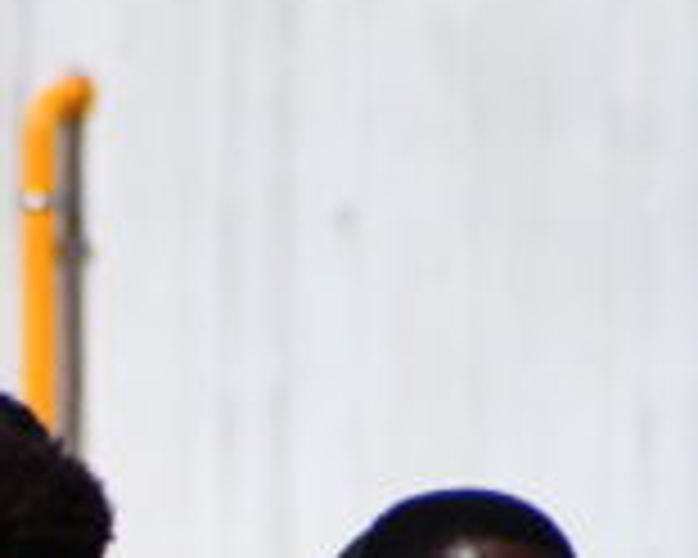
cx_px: -811
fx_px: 57574
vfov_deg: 0.6
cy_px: 1397
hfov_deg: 0.7
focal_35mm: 2787
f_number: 8
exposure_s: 1/2000
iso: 400
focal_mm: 300
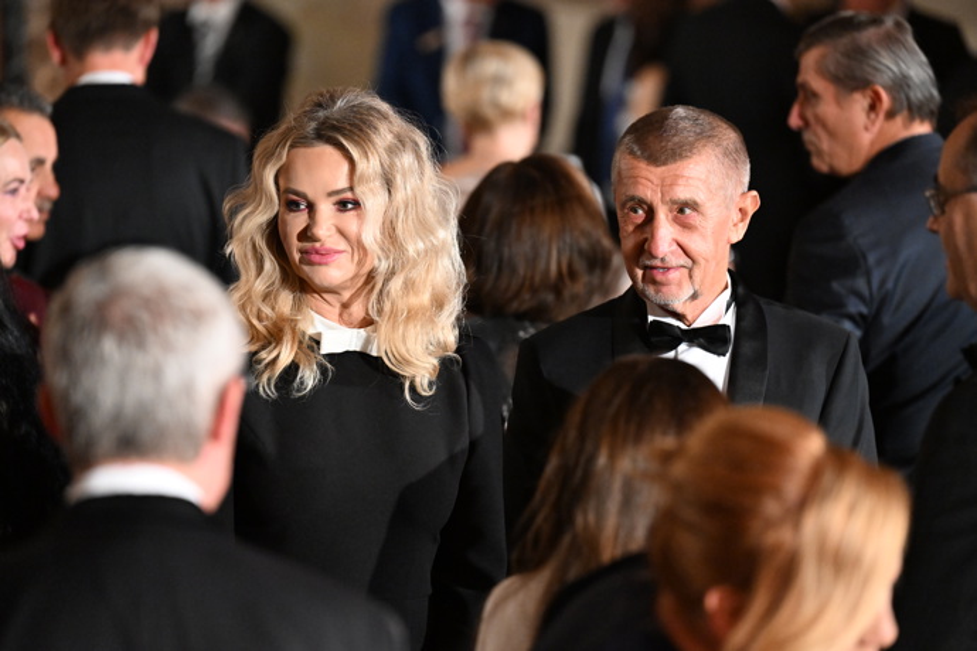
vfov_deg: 6.9
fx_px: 5427
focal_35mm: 200
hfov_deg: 10.3
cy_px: 326
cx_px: 488
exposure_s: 1/200
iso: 8000
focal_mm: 200
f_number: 3.5
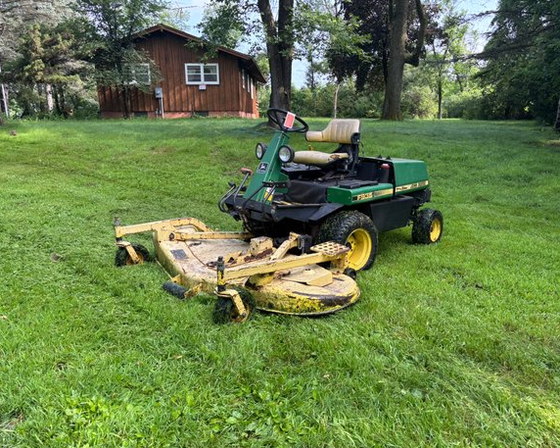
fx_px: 464
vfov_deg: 51.5
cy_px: 230
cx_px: 305
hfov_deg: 62.1
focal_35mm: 28
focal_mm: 5.96
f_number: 1.6
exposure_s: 1/325
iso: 50
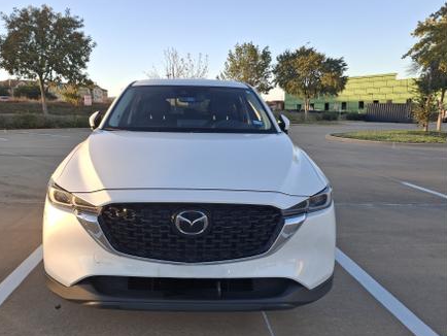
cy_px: 173
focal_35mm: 29
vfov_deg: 48.3
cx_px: 190
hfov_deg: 61.3
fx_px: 375
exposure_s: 1/455
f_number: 1.8
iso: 32
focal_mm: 4.69
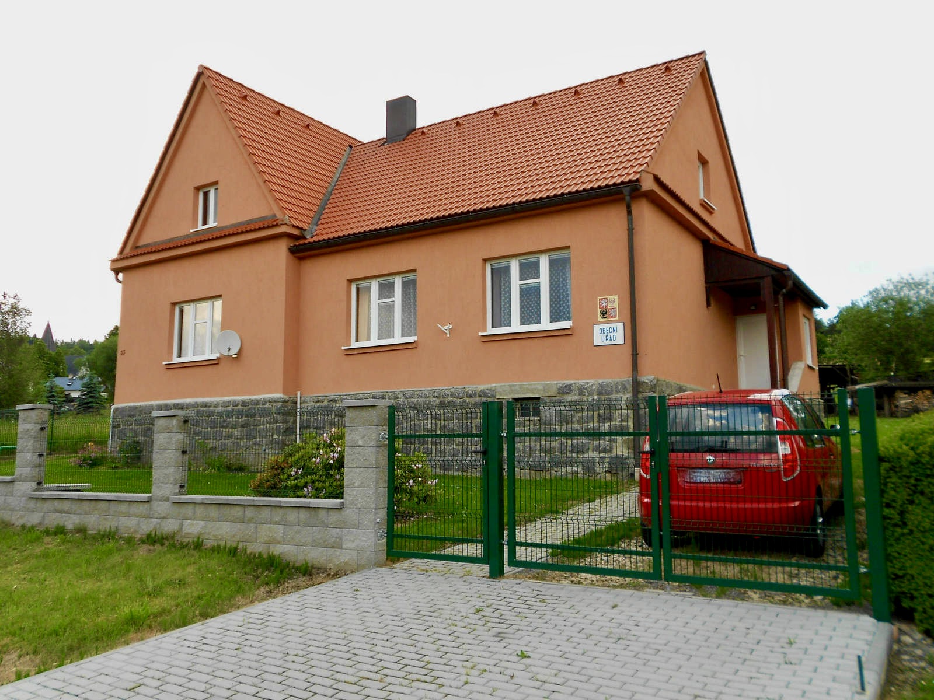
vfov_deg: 48.2
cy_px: 350
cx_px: 467
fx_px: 782
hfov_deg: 61.7
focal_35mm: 29
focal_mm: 5.1
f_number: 3.4
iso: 80
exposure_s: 1/160
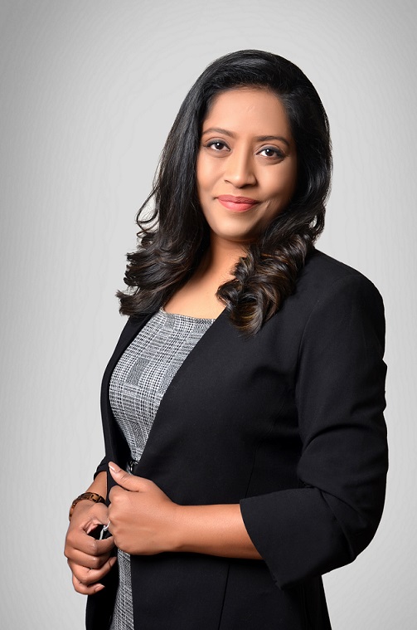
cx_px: 208
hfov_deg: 21.5
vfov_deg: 31.9
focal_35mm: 63
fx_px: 1099
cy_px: 315
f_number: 8
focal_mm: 42
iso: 125
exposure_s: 1/125
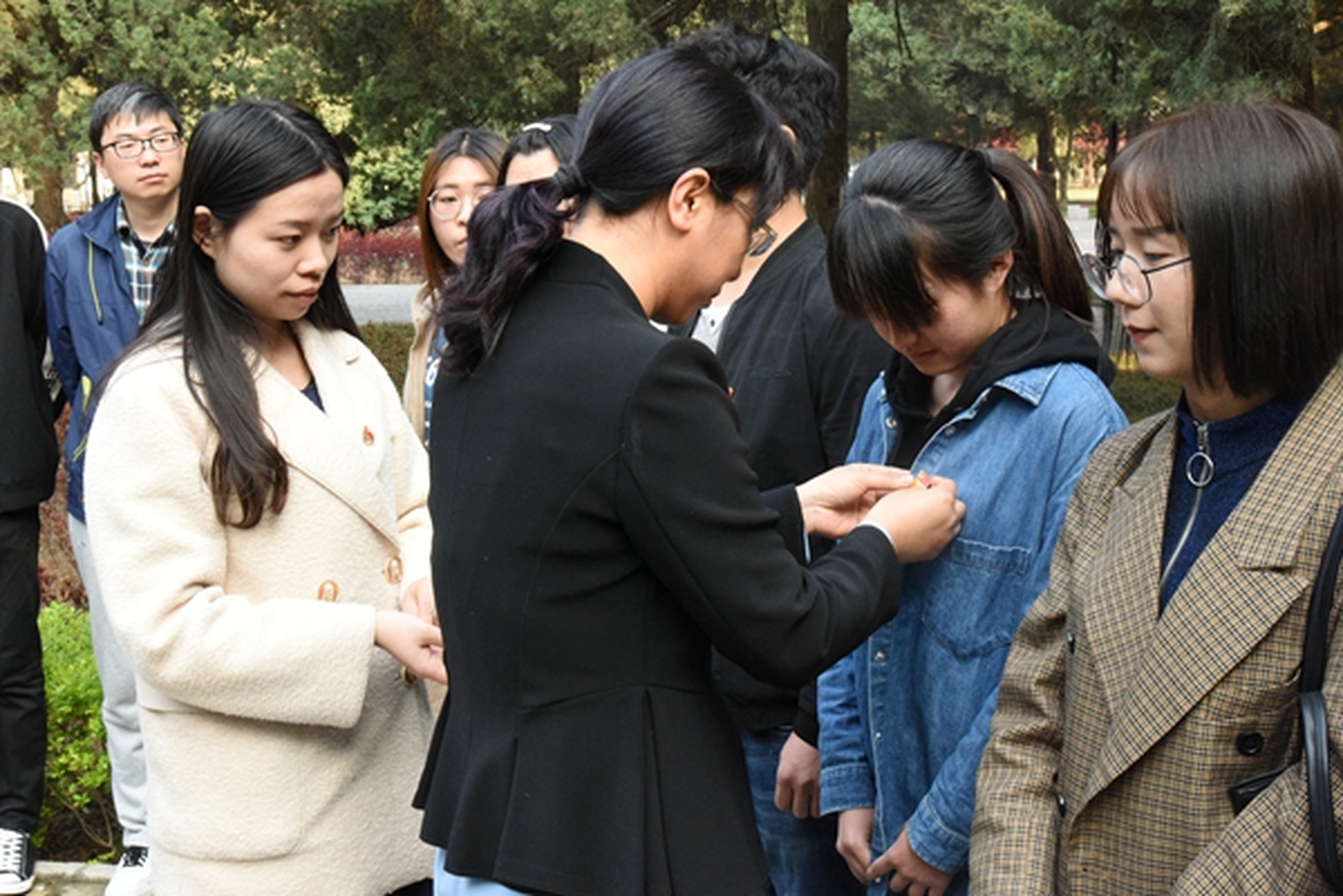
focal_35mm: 50
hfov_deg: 39.6
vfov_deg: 27.0
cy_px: 448
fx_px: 1865
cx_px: 672
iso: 6400
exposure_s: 1/160
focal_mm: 50
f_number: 18
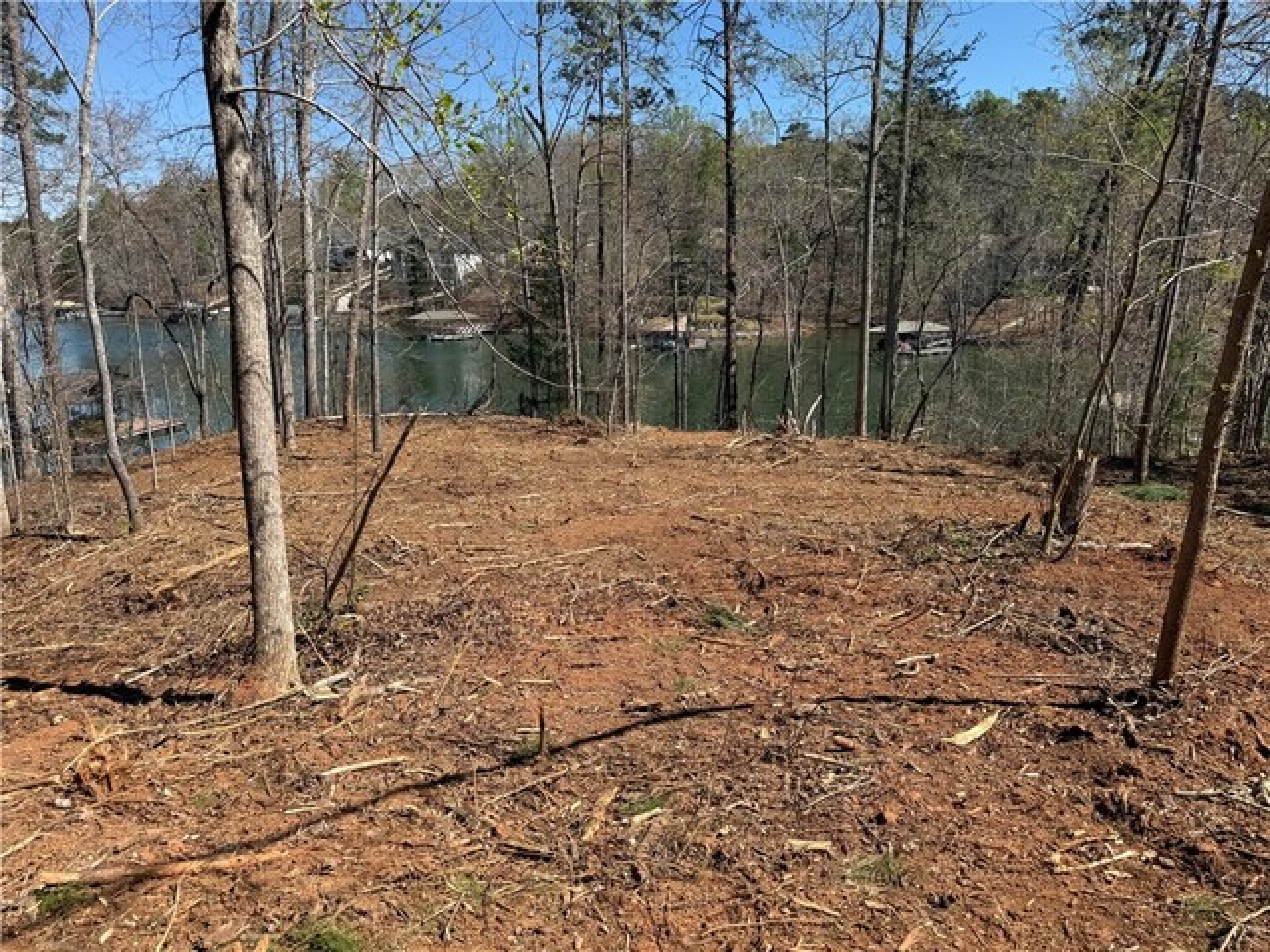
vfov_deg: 56.8
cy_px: 476
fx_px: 881
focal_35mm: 24
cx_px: 635
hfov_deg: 71.6
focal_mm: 6.76
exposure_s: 1/3584
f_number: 1.78
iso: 80
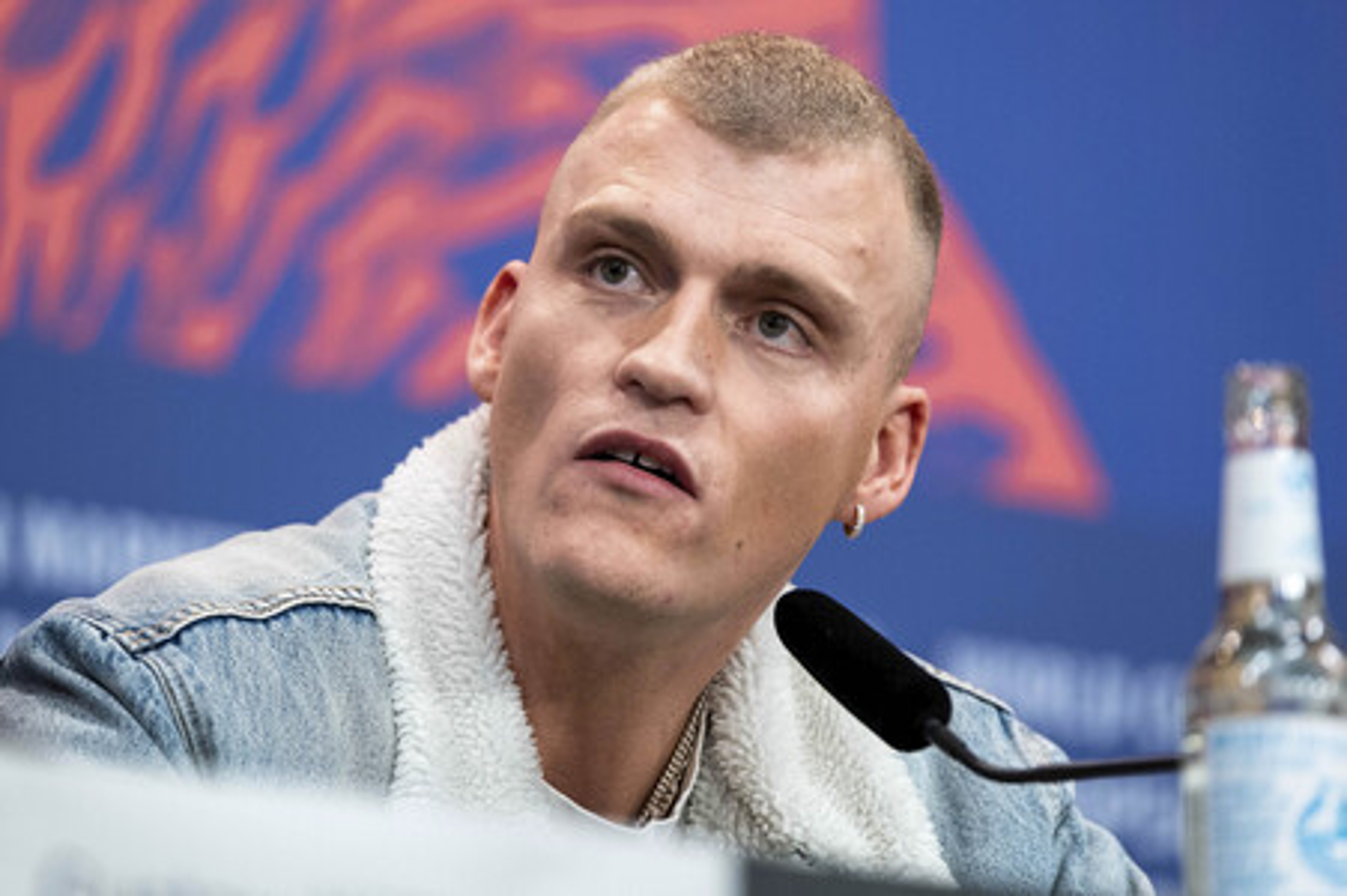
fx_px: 7852
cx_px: 674
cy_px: 448
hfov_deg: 9.8
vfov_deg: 6.5
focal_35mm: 210
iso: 1250
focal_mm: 140
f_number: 2.8
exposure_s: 1/320
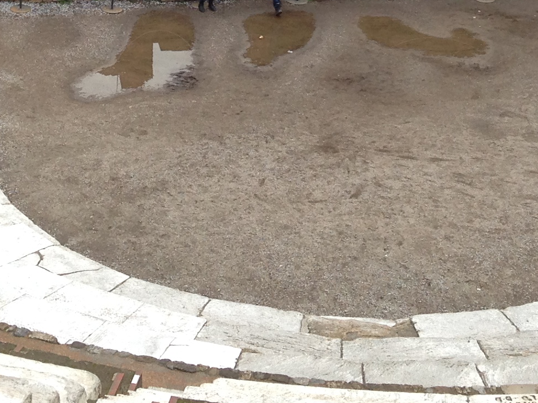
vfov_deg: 12.7
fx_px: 1709
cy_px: -232
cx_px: 178
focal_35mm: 110
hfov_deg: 17.8
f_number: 2.4
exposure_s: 1/188
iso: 50
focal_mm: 4.12
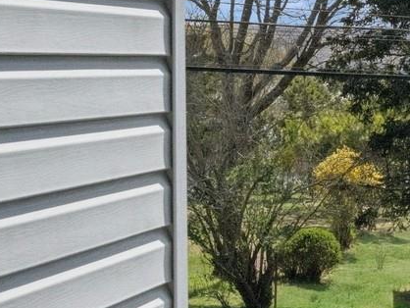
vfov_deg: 9.9
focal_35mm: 149
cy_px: 56
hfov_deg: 12.1
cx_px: 760
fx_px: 1766
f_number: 8
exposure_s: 1/4000
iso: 400
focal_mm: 24
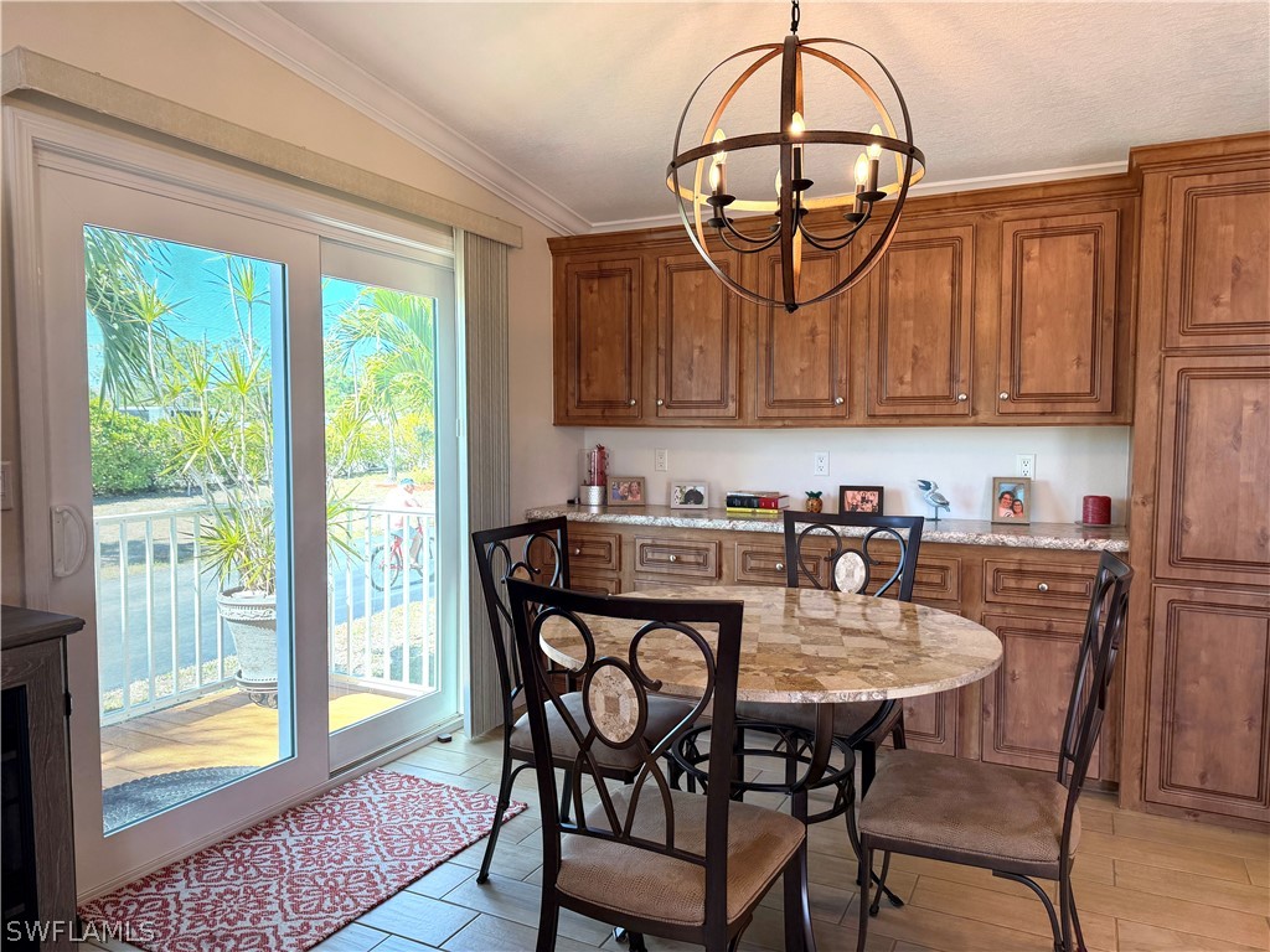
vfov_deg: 56.8
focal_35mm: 24
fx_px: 881
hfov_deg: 71.6
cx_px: 635
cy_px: 476
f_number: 1.78
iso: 80
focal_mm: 6.76
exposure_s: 1/224
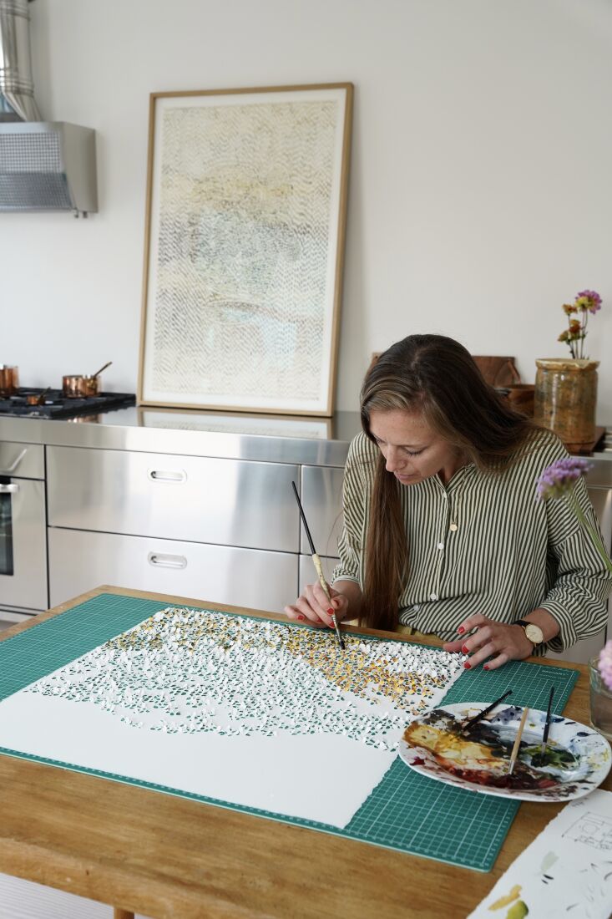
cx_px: 306
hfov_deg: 34.0
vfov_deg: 49.2
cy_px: 460
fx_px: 1002
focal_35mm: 39
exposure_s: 1/160
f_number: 5.6
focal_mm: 39.3
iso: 640
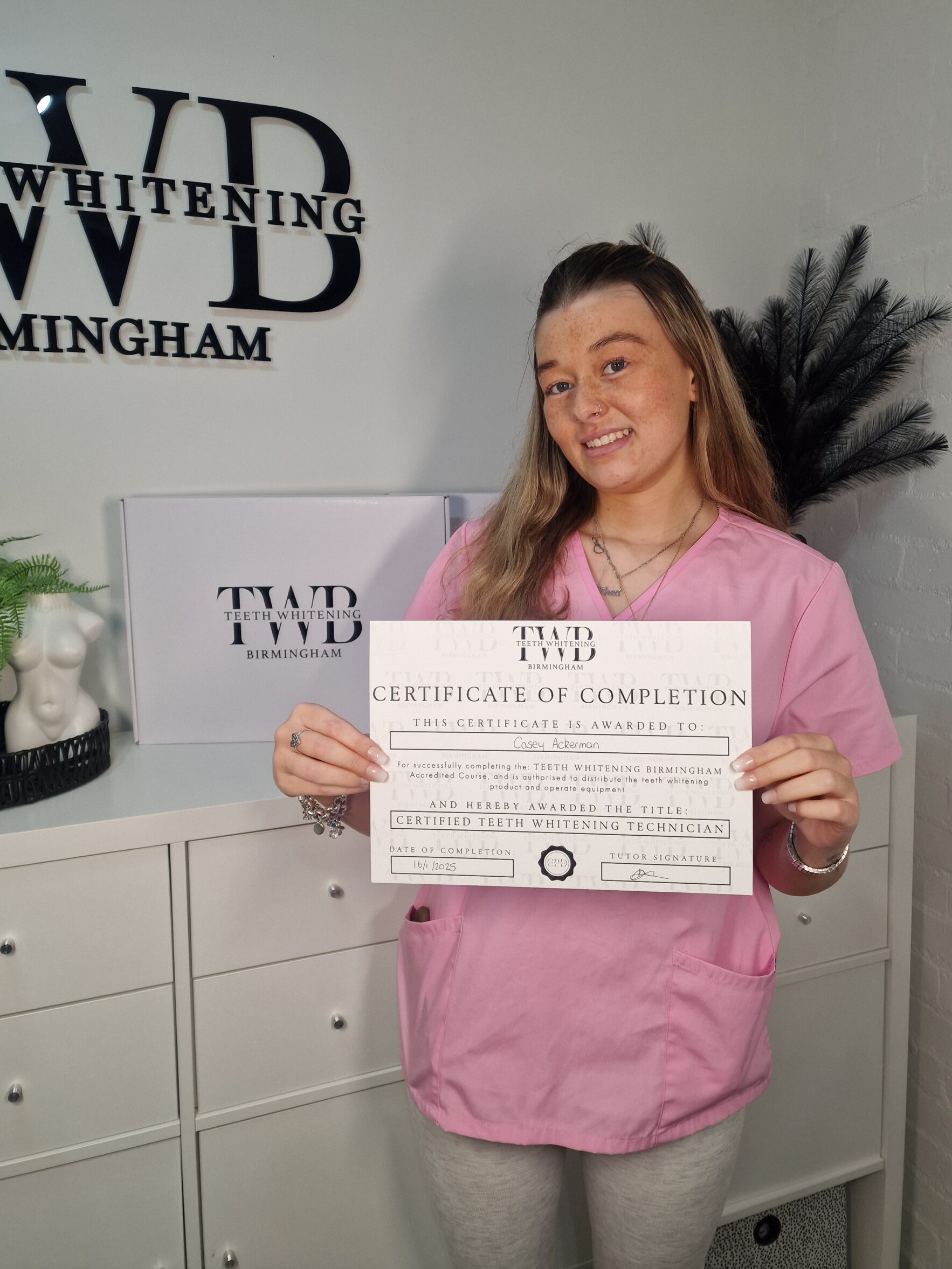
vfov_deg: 69.3
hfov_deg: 54.9
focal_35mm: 25
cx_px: 491
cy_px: 582
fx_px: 917
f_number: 1.8
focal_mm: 6.4
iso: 50
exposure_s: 1/292
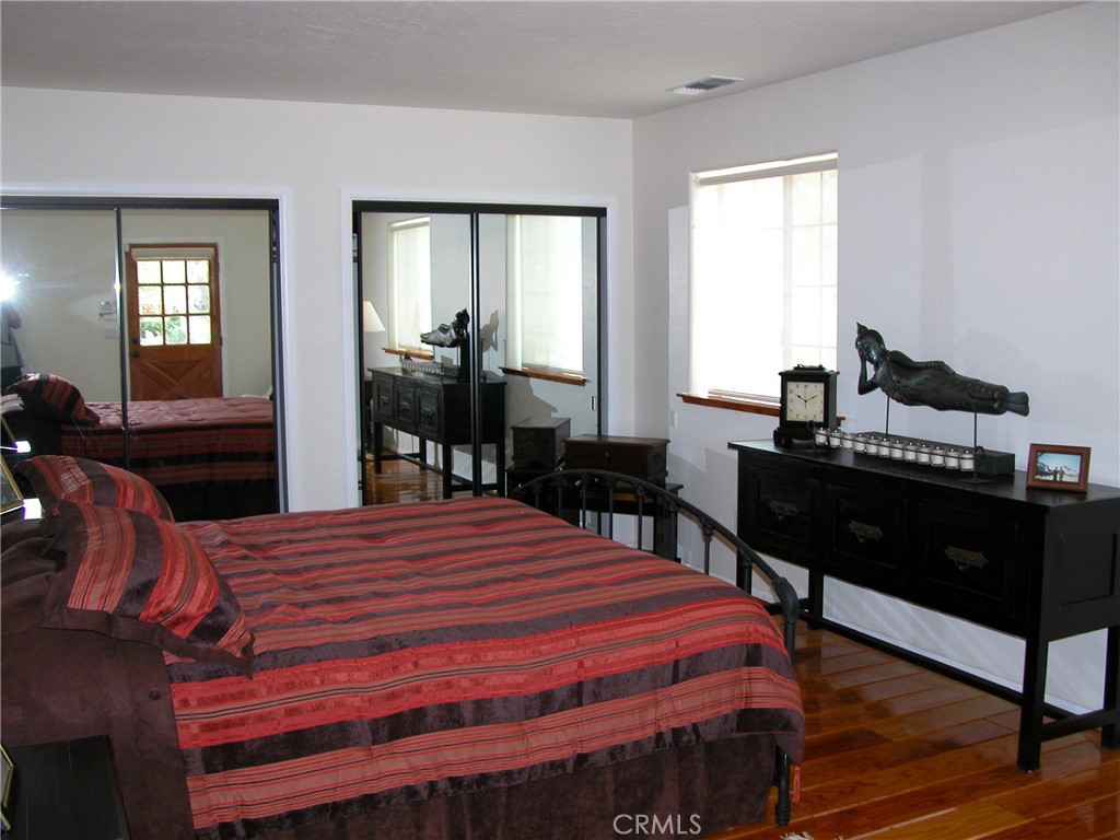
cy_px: 420
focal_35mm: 35
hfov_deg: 52.6
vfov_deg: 40.7
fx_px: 1132
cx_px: 560
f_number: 2.8
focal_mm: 8.9
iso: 100
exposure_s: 1/30
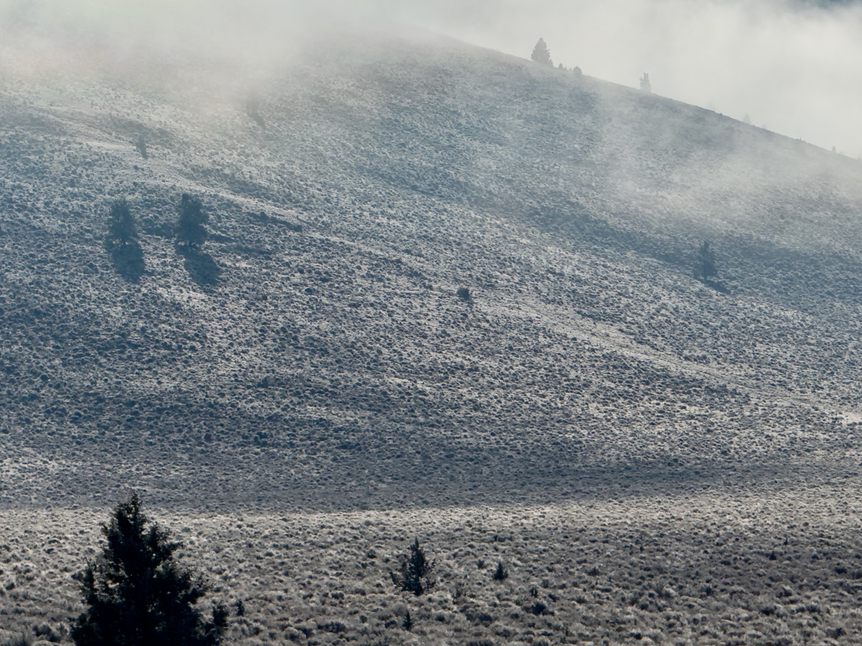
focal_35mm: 214
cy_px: 172
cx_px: 418
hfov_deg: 9.2
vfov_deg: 6.9
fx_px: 5329
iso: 40
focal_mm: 15.66
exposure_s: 1/16129
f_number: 2.8
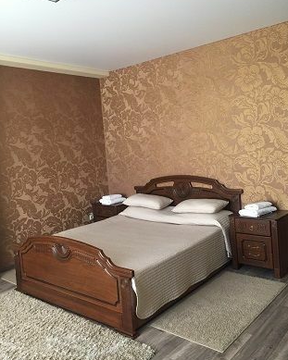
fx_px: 330
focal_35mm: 31
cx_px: 146
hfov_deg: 47.1
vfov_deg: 57.2
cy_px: 169
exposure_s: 1/30
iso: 160
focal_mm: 4.15
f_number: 2.2
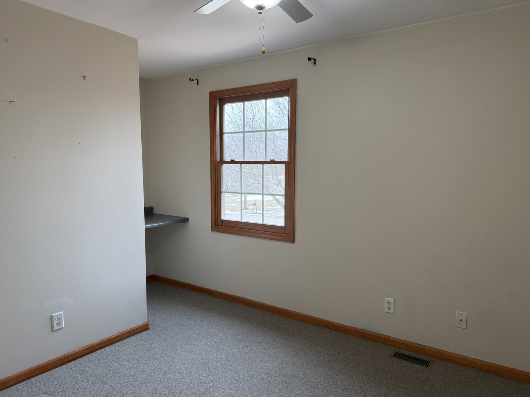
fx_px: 367
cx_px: 265
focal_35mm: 24
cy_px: 198
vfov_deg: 56.8
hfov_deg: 71.6
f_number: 1.78
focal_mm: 6.76
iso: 200
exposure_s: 1/175
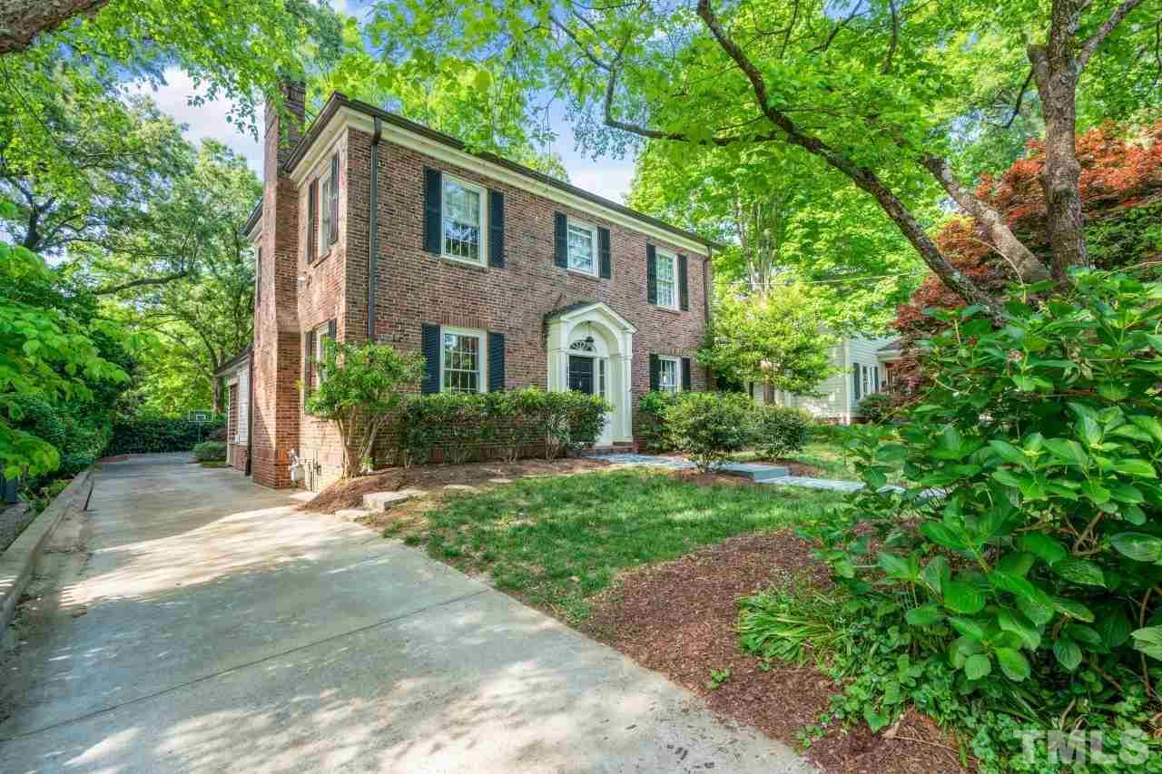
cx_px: 581
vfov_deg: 73.7
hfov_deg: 96.7
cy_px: 387
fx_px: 516
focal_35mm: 16
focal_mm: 16
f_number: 11
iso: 200
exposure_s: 1/13
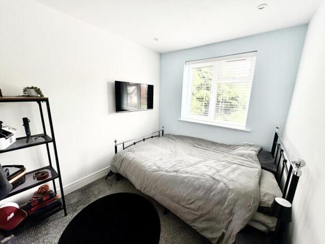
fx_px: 131
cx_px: 162
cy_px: 122
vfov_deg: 85.7
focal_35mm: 14
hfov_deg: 102.1
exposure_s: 1/99
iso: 125
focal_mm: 2.22
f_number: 2.2
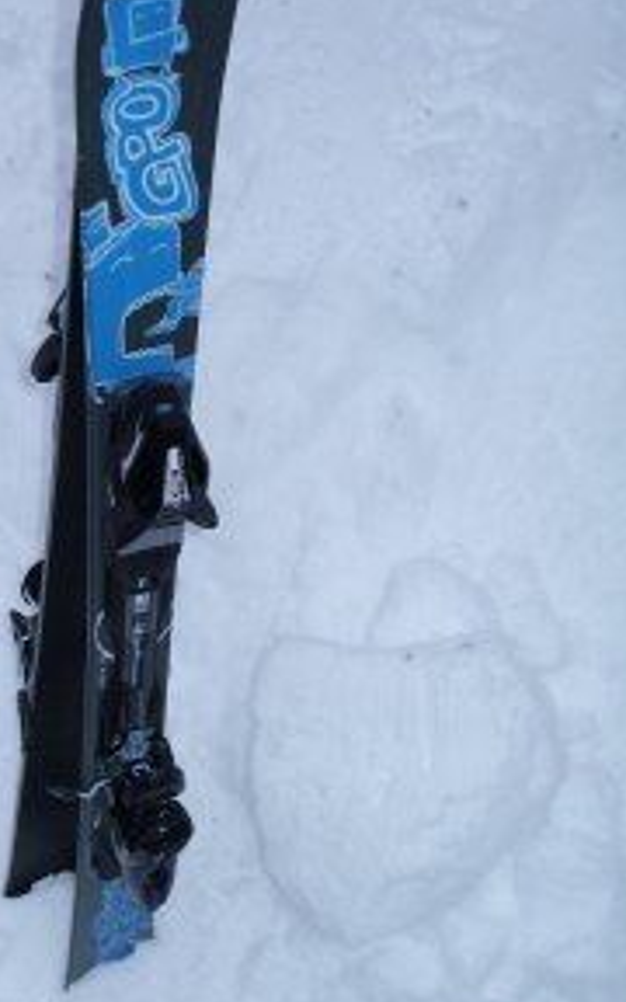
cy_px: 400
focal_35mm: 56
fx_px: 1529
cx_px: 122
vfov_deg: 36.1
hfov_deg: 22.8
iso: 50
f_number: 5.7
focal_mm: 7.8
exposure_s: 1/176
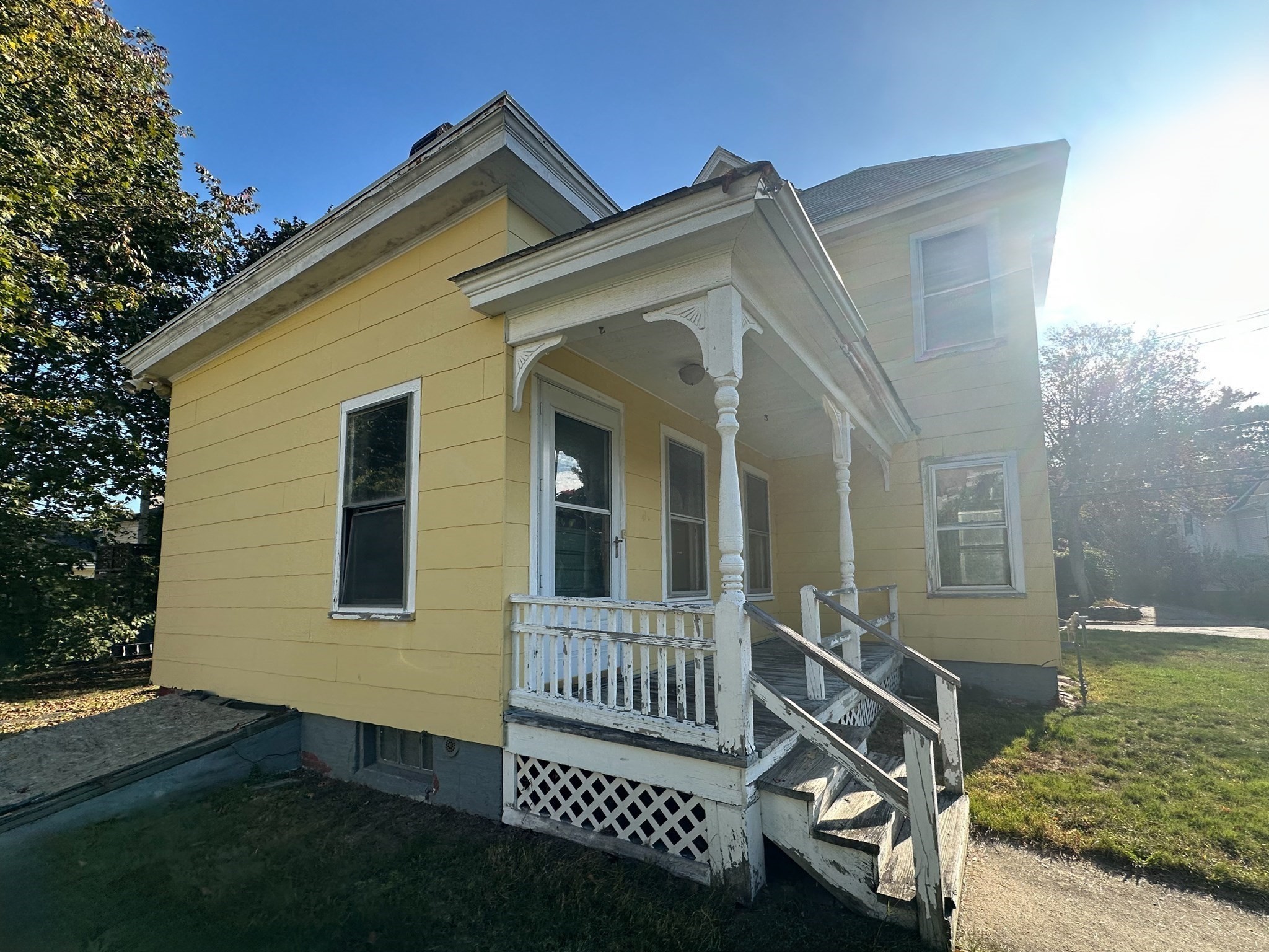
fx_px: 513
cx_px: 634
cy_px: 476
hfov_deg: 102.1
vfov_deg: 85.7
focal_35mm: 14
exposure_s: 1/850
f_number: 2.2
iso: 40
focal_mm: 2.22
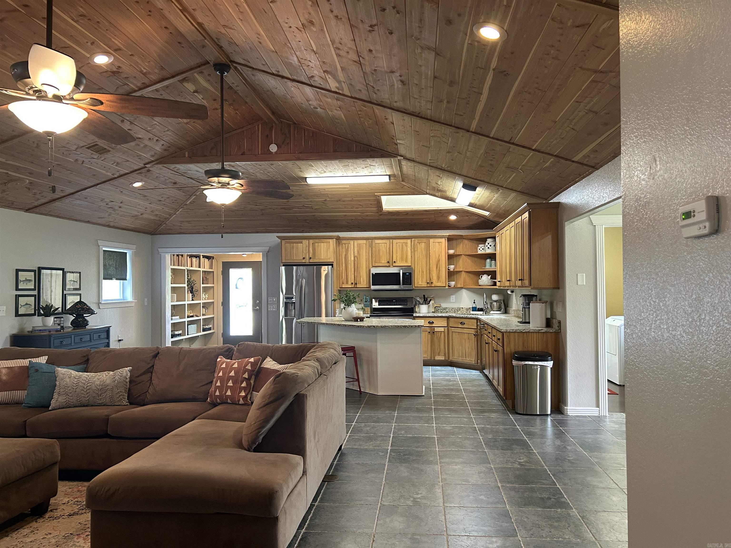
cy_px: 274
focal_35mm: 26
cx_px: 366
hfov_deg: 67.3
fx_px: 549
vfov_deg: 53.1
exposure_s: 1/60
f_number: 1.5
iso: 200
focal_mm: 5.7
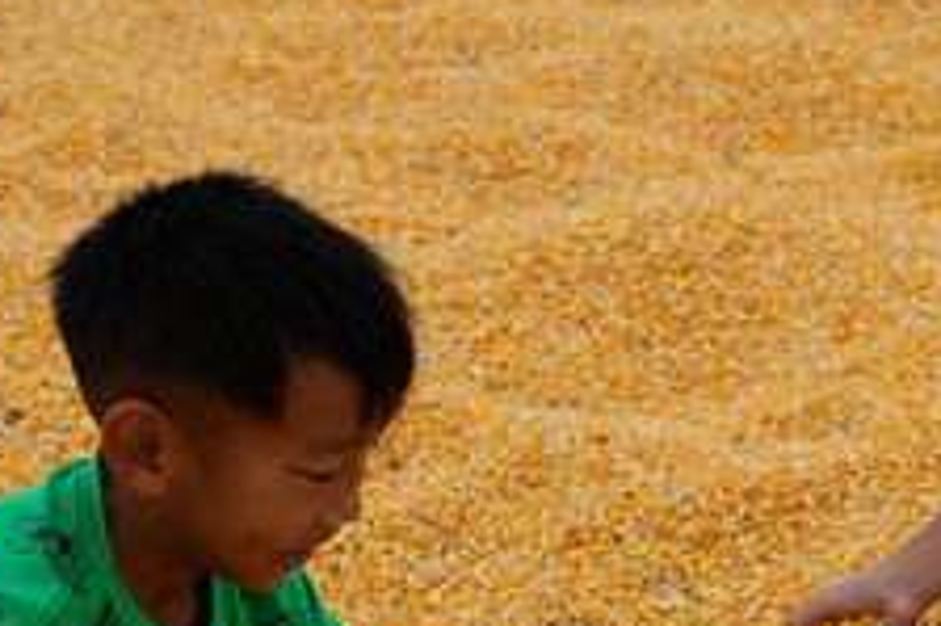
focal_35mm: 160
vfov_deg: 8.5
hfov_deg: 12.8
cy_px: 531
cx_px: 811
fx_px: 4179
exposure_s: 1/2000
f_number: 8
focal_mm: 70
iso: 800
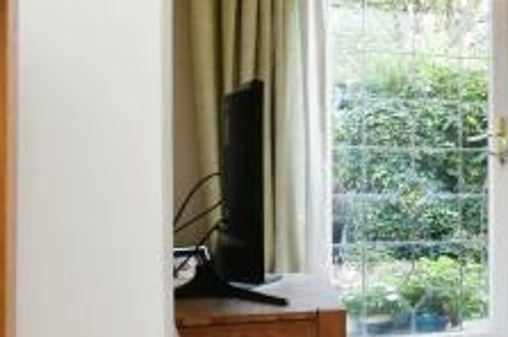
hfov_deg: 18.1
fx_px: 972
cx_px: 1050
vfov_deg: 19.7
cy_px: 188
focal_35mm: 69
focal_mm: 15
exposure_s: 1/60
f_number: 10
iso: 640
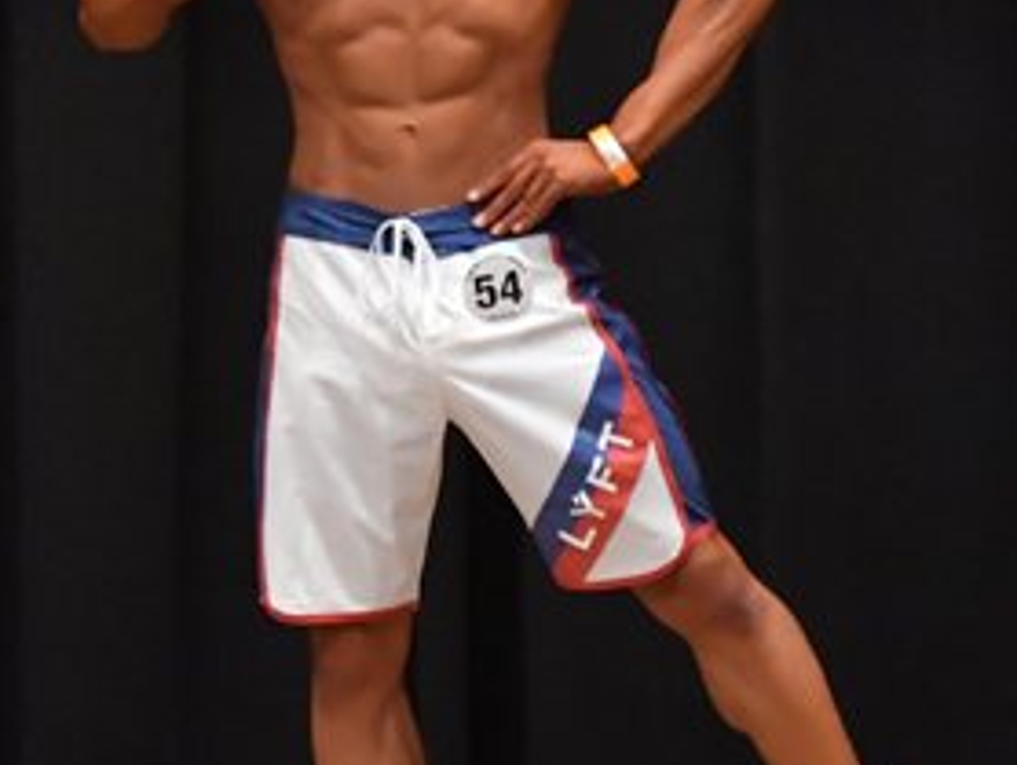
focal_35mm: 642
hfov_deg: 3.1
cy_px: 271
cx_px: 408
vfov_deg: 2.3
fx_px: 18878
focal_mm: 160
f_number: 5.6
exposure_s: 1/400
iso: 6400
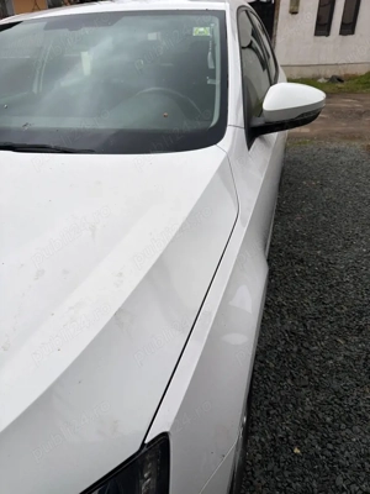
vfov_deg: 71.6
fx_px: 342
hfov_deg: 56.8
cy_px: 247
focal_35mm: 24
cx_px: 185
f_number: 1.78
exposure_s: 1/170
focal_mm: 6.76
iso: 64
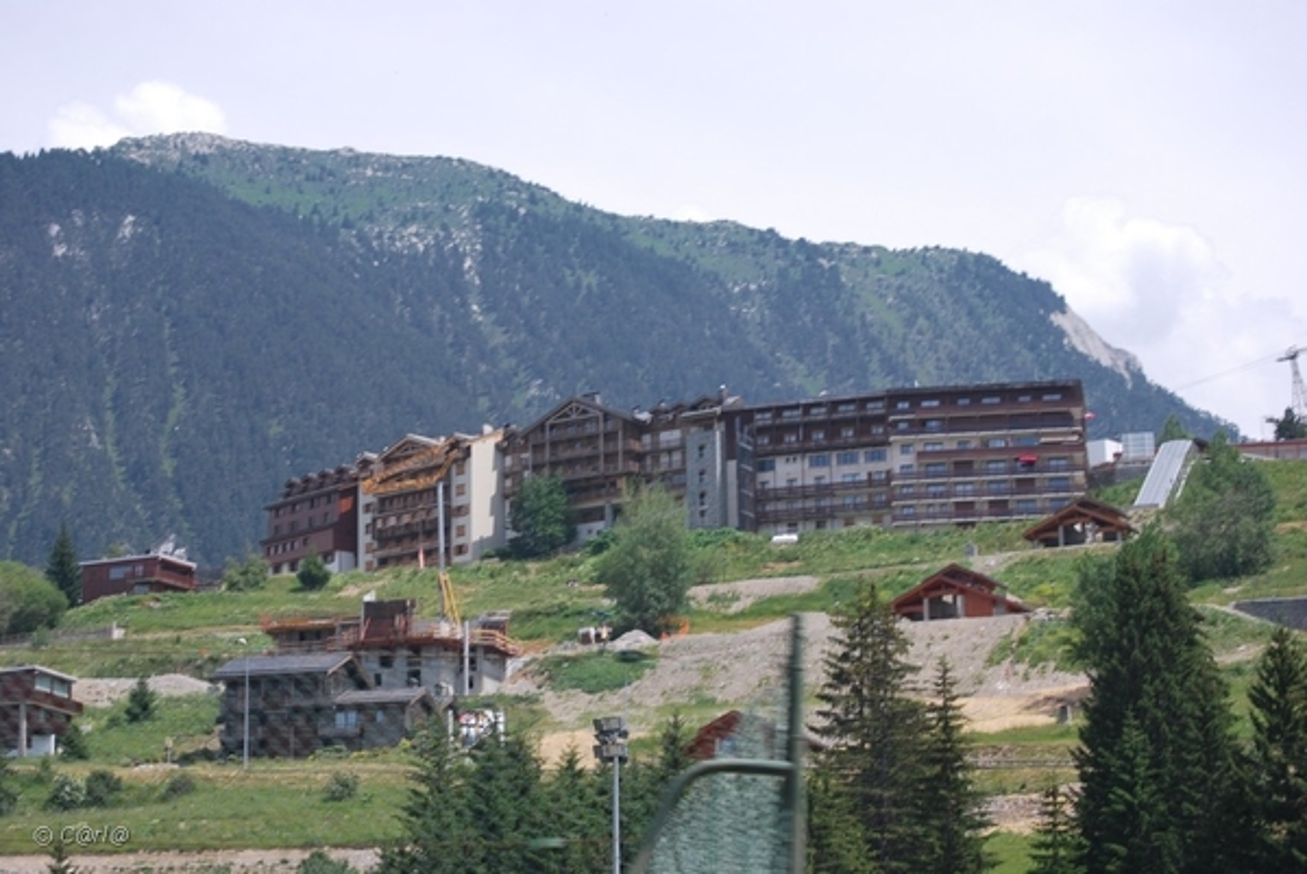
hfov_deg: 24.6
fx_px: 2997
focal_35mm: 82
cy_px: 437
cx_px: 654
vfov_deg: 16.6
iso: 100
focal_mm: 55
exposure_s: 1/250
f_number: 8
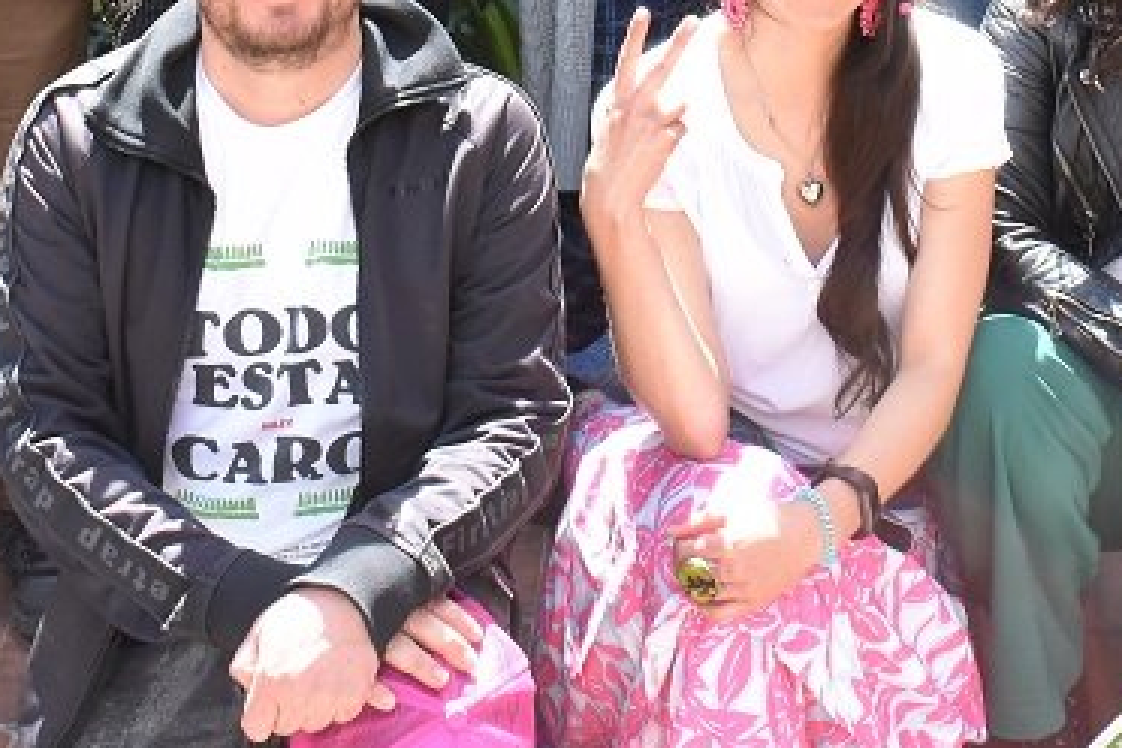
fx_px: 2711
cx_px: 709
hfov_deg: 23.3
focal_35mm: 87
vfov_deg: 14.5
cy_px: -437
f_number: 8
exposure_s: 1/250
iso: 800
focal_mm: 18
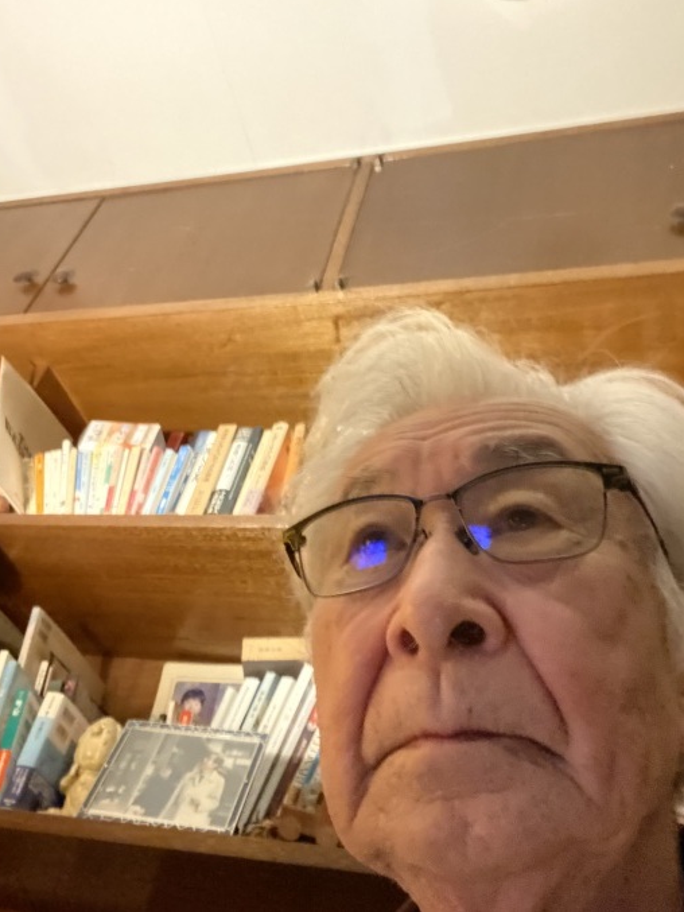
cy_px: 443
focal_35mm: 31
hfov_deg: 45.5
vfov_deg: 58.3
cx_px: 349
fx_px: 816
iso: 1250
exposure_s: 1/15
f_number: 2.2
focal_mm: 2.71
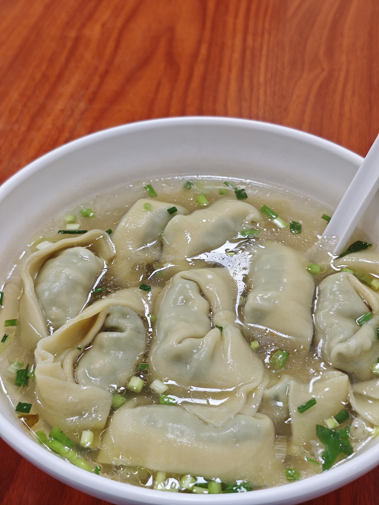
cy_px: 252
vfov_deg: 41.2
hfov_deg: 31.5
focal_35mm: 46
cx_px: 190
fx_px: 672
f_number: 1.42
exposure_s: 1/100
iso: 100
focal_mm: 6.68
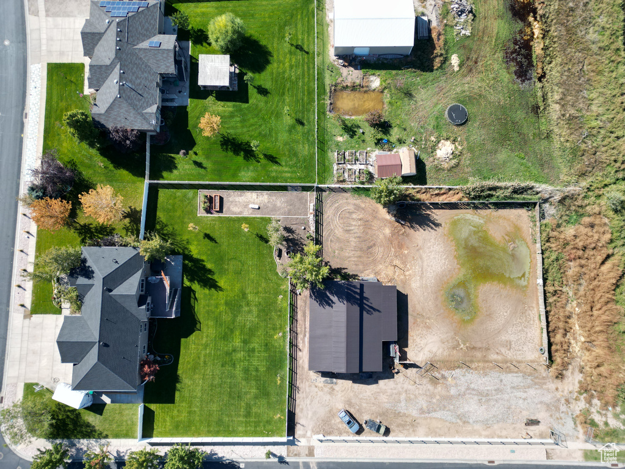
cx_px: 312
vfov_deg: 56.8
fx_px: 433
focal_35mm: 24
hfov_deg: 71.6
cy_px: 234
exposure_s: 1/2000
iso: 140
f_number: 1.7
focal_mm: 6.72
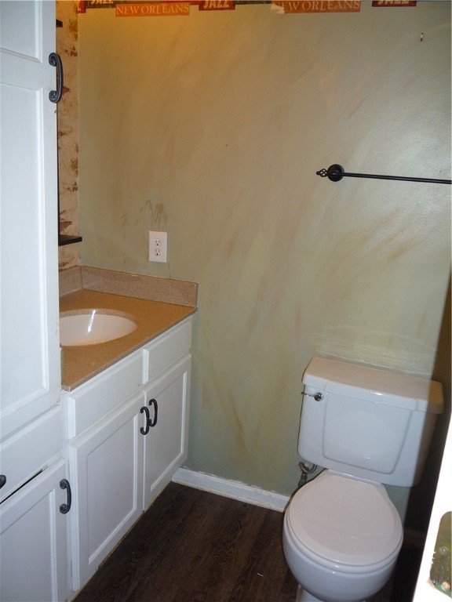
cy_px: 301
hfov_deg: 46.8
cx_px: 226
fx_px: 522
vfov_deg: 60.0
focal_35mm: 30
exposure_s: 1/30
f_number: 3.3
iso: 100
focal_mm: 5.2
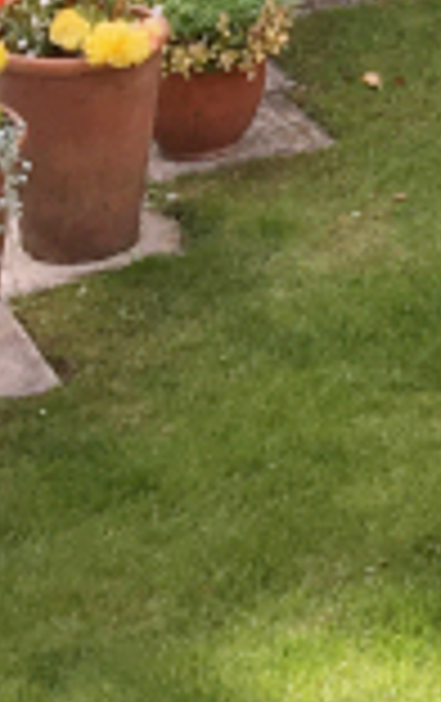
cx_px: 1256
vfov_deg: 9.7
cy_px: -819
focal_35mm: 197
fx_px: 3774
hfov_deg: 6.2
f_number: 2.2
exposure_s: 1/538
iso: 25
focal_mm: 4.15
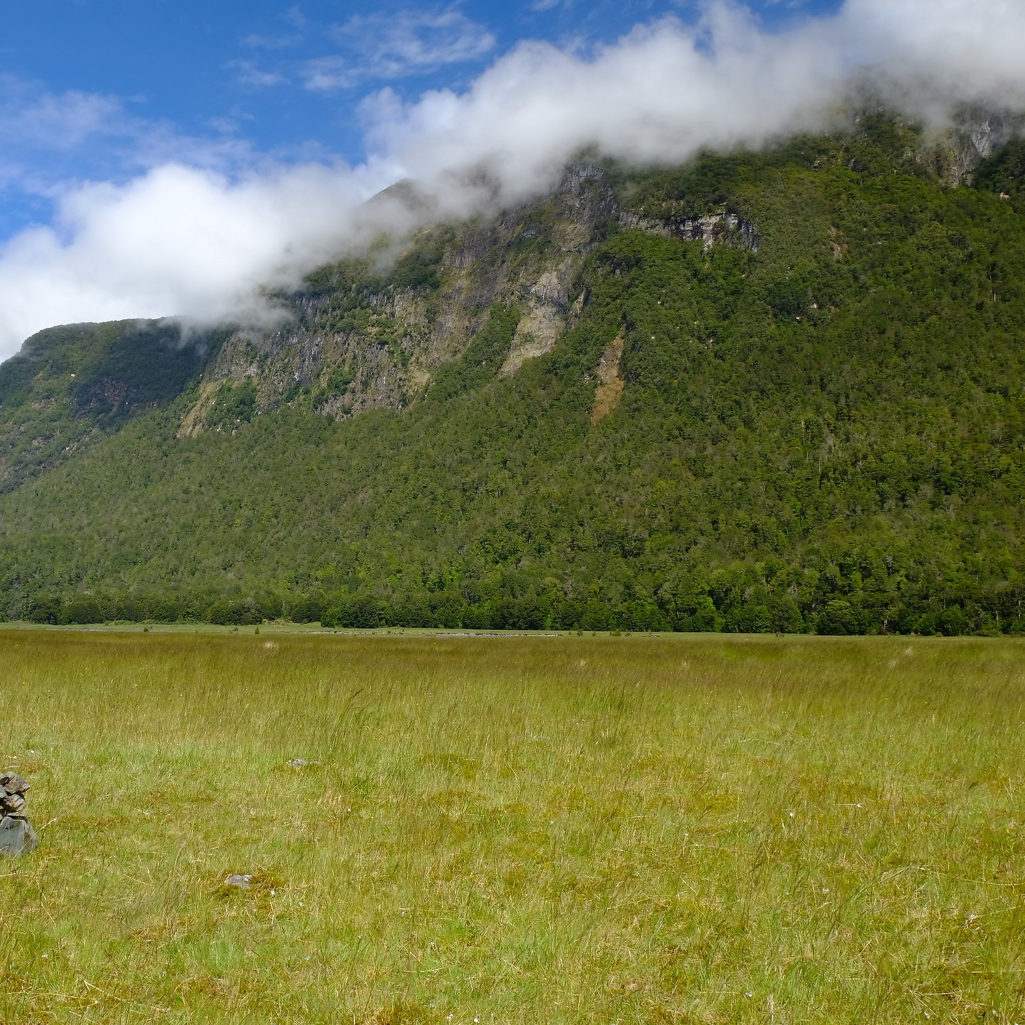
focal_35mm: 35
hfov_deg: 46.4
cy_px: 508
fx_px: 1173
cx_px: 336
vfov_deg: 47.2
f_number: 22
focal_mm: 18
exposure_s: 1/20
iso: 200
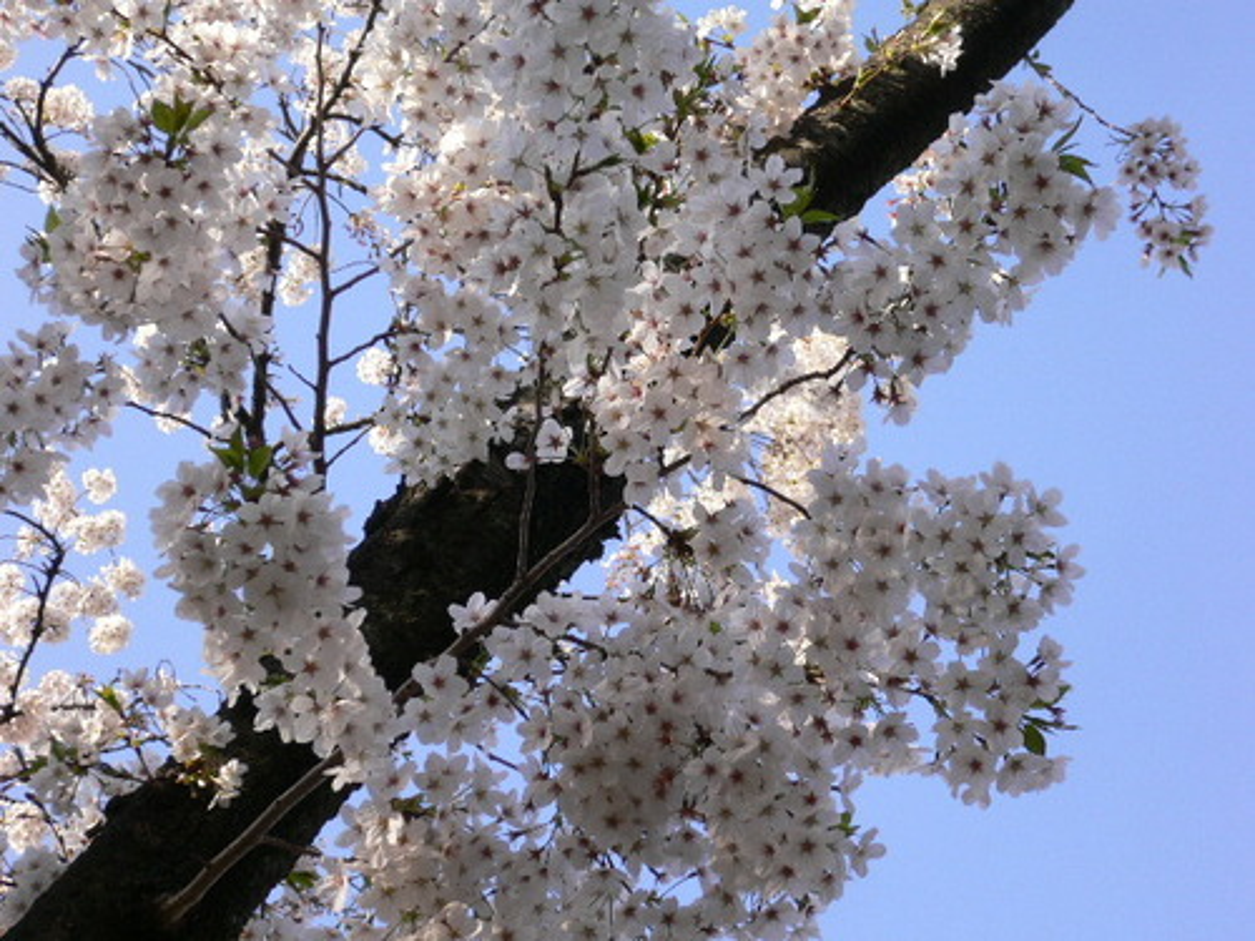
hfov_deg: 31.7
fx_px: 2212
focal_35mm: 61
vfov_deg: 24.0
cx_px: 628
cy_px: 470
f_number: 3.8
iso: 100
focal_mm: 10.1
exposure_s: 1/320
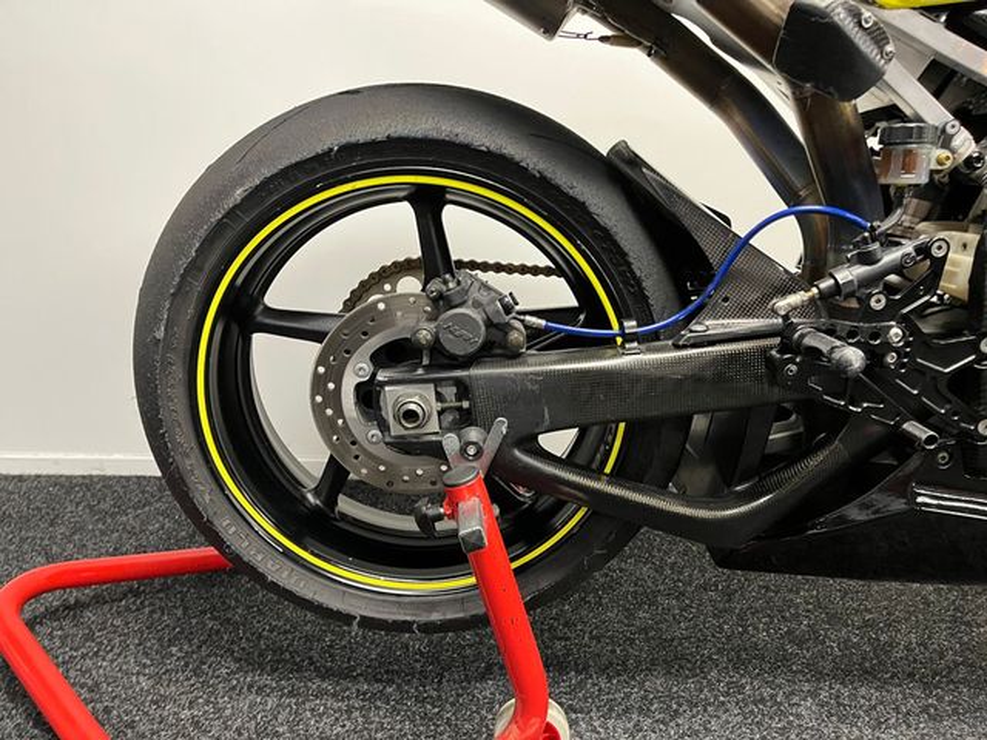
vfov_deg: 53.1
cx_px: 494
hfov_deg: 67.3
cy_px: 370
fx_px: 741
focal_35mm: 26
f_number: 1.6
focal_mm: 5.1
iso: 320
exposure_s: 1/50
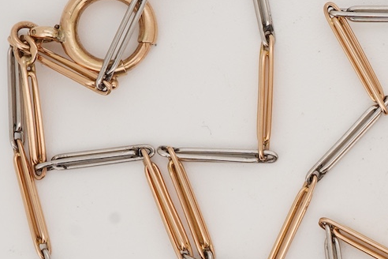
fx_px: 1552
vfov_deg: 9.5
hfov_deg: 13.9
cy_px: 216
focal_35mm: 144
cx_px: 446
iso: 160
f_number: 22
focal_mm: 30
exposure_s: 1/160
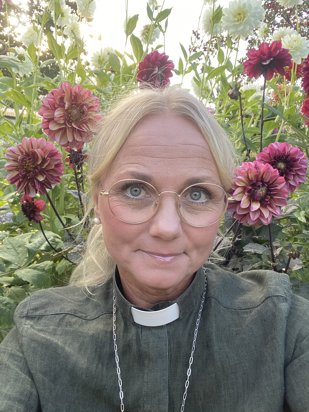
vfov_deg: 60.0
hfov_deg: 46.8
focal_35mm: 30
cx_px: 154
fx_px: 357
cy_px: 206
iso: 64
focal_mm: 2.71
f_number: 2.2
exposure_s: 1/122
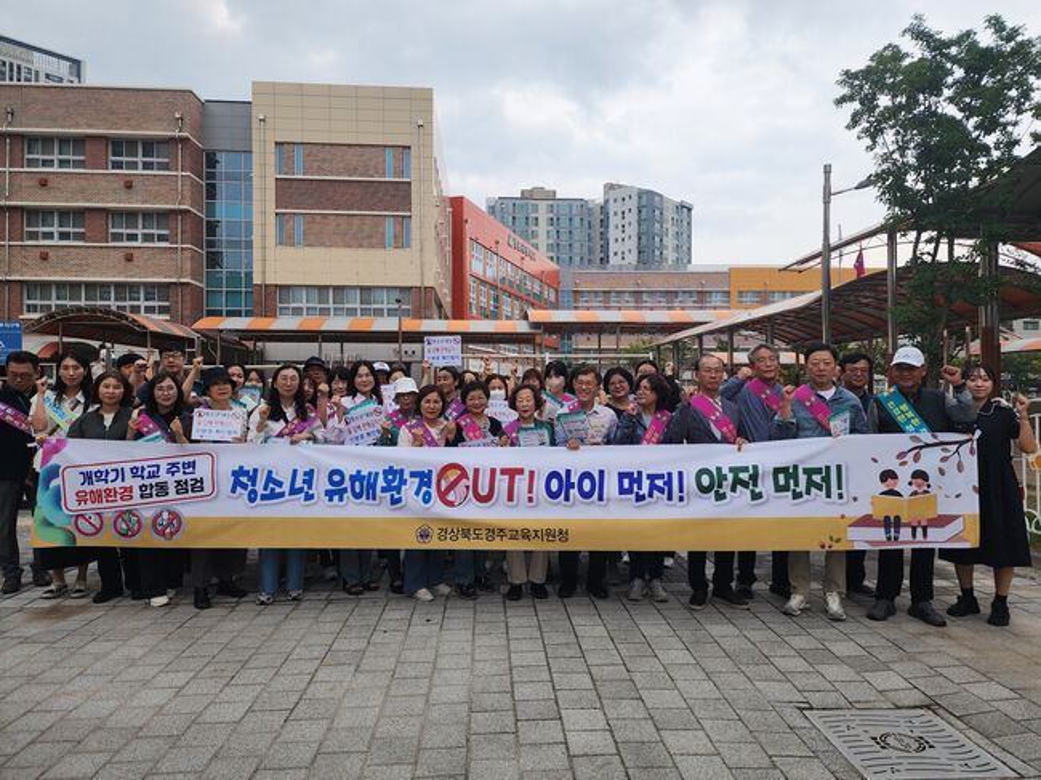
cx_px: 520
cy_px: 390
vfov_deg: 58.8
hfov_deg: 73.9
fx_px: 691
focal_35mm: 23
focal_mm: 6.4
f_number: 1.8
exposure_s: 1/180
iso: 50
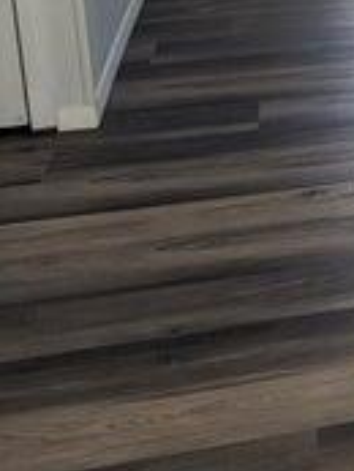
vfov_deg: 20.6
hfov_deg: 14.5
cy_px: -93
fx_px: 1212
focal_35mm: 89
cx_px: 654
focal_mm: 6.81
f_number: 1.85
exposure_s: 1/42.9
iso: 63
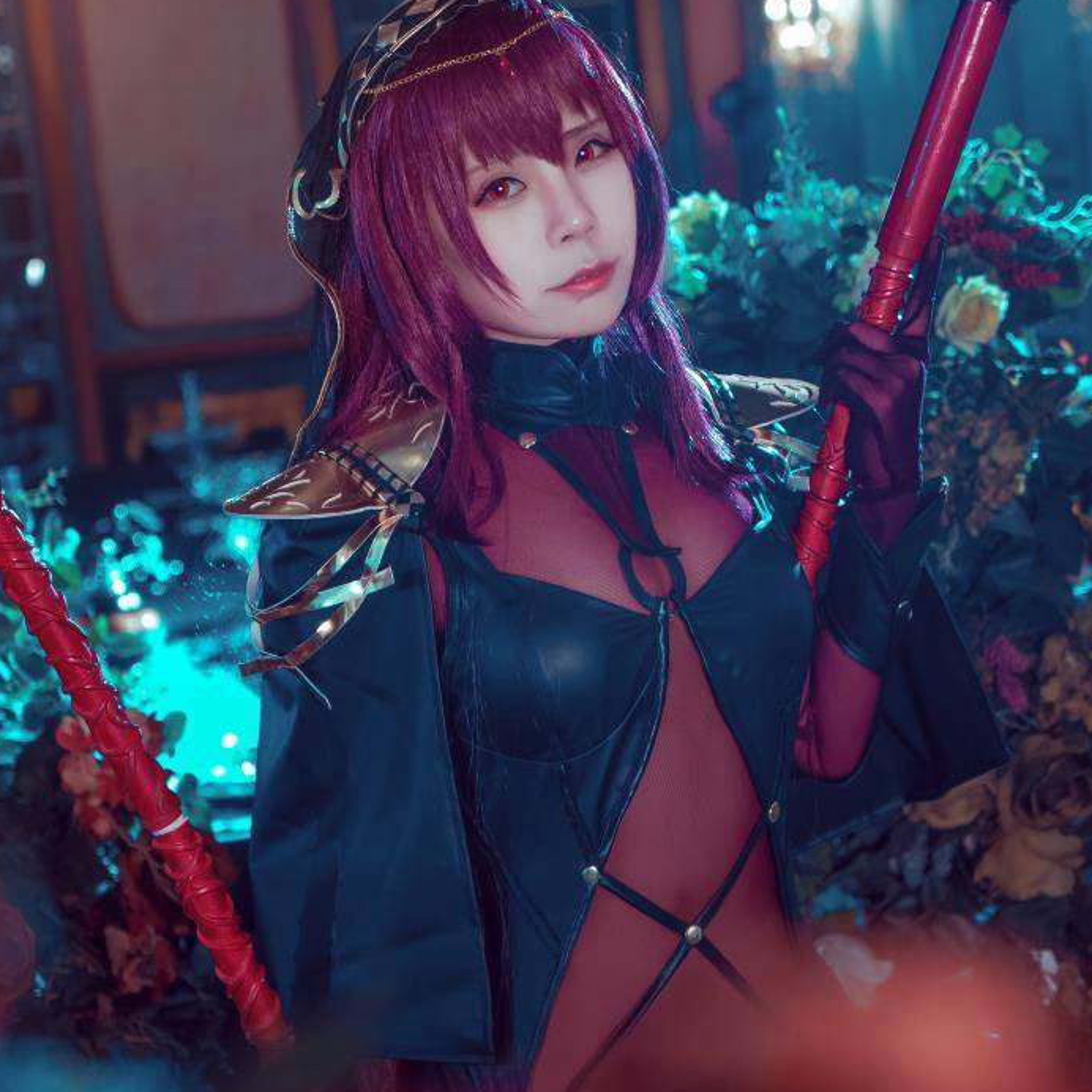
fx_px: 2891
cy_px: 559
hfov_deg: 21.4
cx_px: 472
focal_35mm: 81
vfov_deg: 21.4
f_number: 4
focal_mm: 55
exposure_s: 1/40
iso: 400
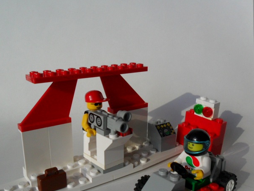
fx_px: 264
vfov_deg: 39.4
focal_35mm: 36
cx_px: 113
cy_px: 119
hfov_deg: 51.3
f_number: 3.5
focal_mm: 4.9
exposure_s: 1/350
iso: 100
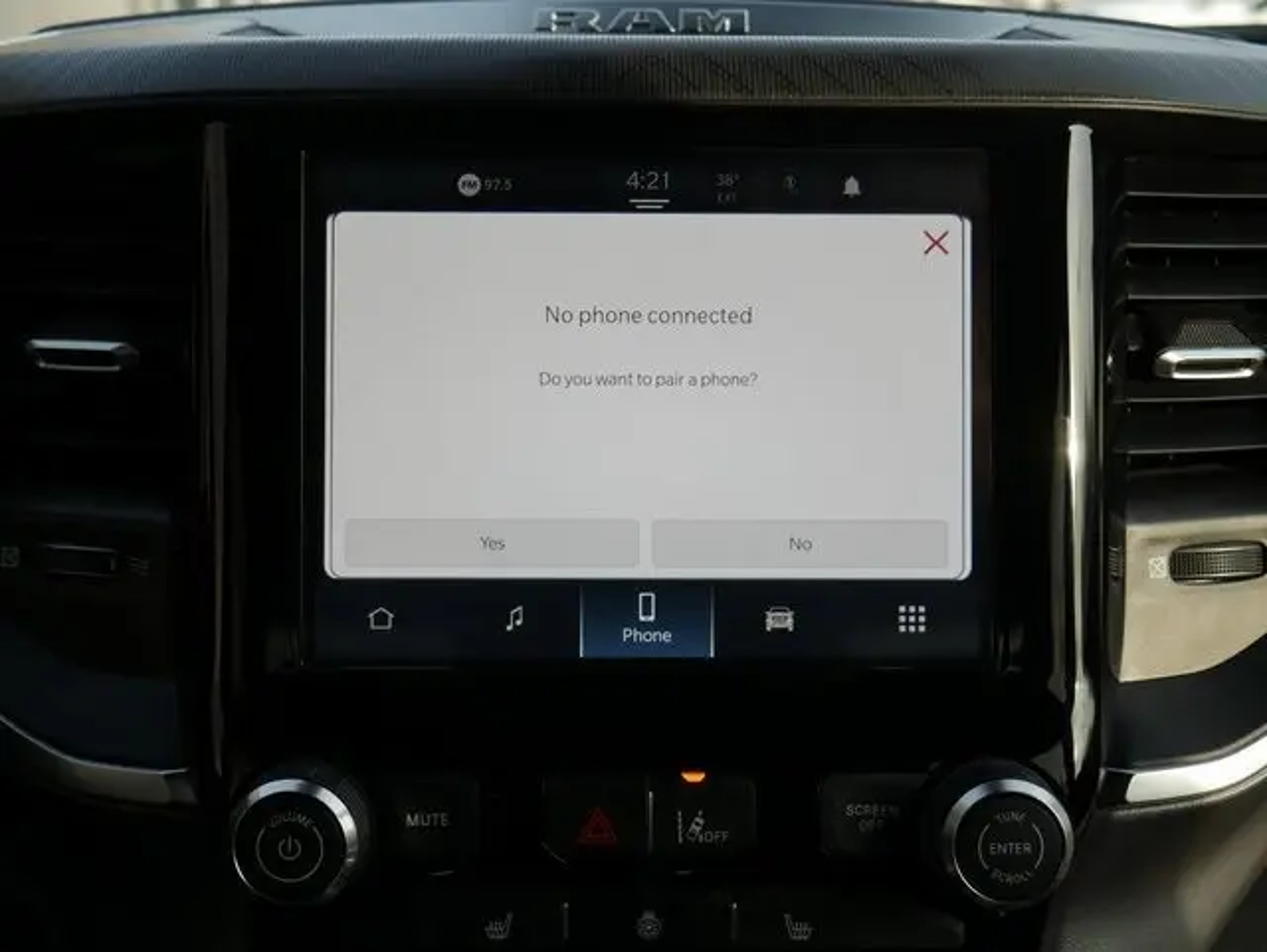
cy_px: 476
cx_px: 634
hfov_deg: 41.2
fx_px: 1685
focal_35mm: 46
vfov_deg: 31.6
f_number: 5.1
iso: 200
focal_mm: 23
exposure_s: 1/160
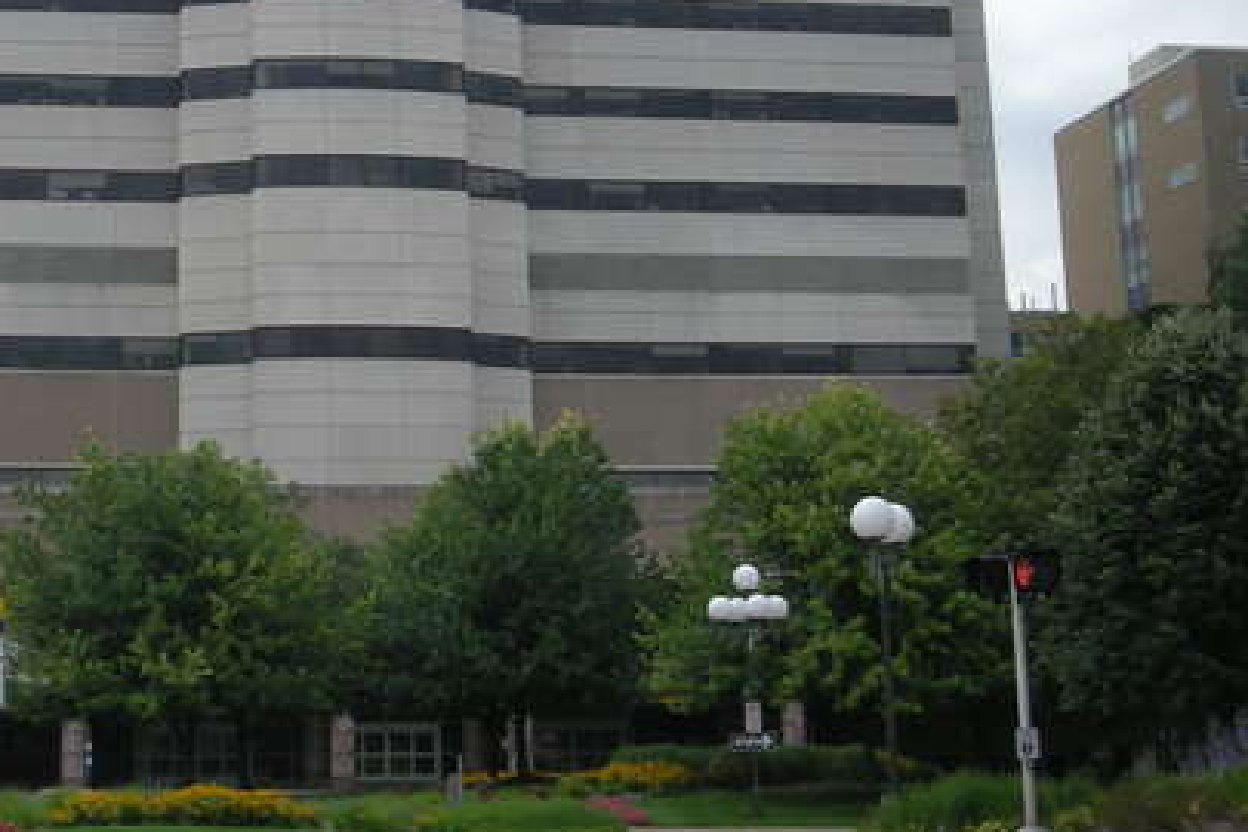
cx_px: 265
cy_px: 111
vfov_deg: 19.4
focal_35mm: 69
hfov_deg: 28.7
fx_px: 2392
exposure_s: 1/228
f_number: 5.7
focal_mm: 5.7
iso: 50
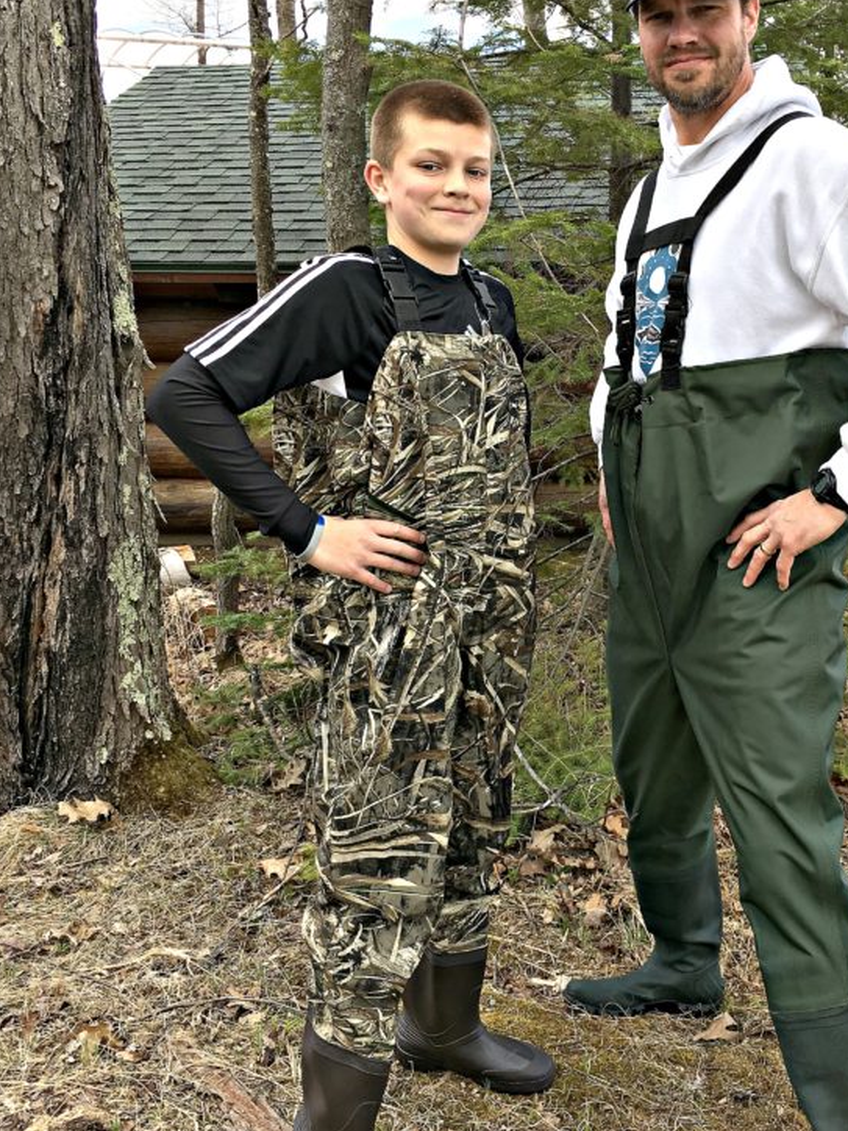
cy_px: 545
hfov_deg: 34.8
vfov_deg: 45.8
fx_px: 1339
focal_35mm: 41
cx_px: 568
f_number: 2.2
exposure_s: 1/442
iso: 25
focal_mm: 4.15
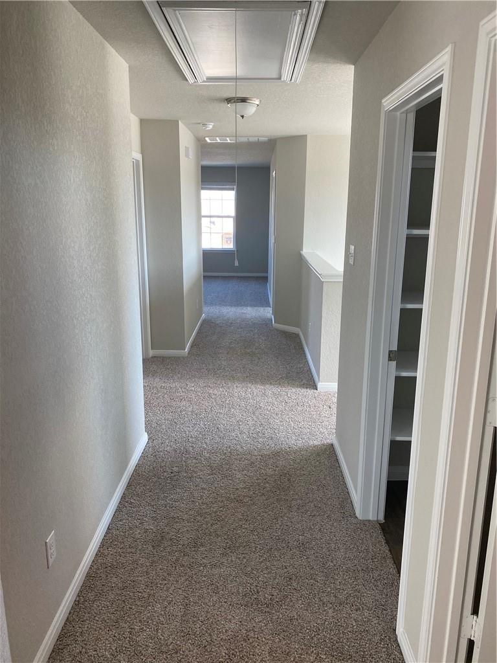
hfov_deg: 53.1
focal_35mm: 26
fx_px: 498
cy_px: 332
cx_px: 248
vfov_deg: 67.3
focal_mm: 4.25
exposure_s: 1/120
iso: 125
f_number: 1.8
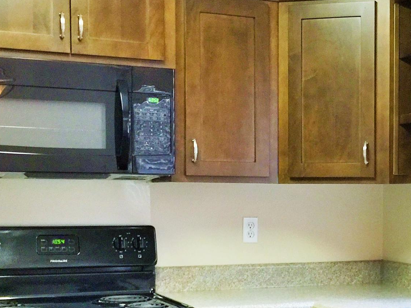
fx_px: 914
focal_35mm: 77
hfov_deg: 24.5
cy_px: 237
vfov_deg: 19.0
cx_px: 384
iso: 100
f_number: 2.2
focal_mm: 4.15
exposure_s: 1/15
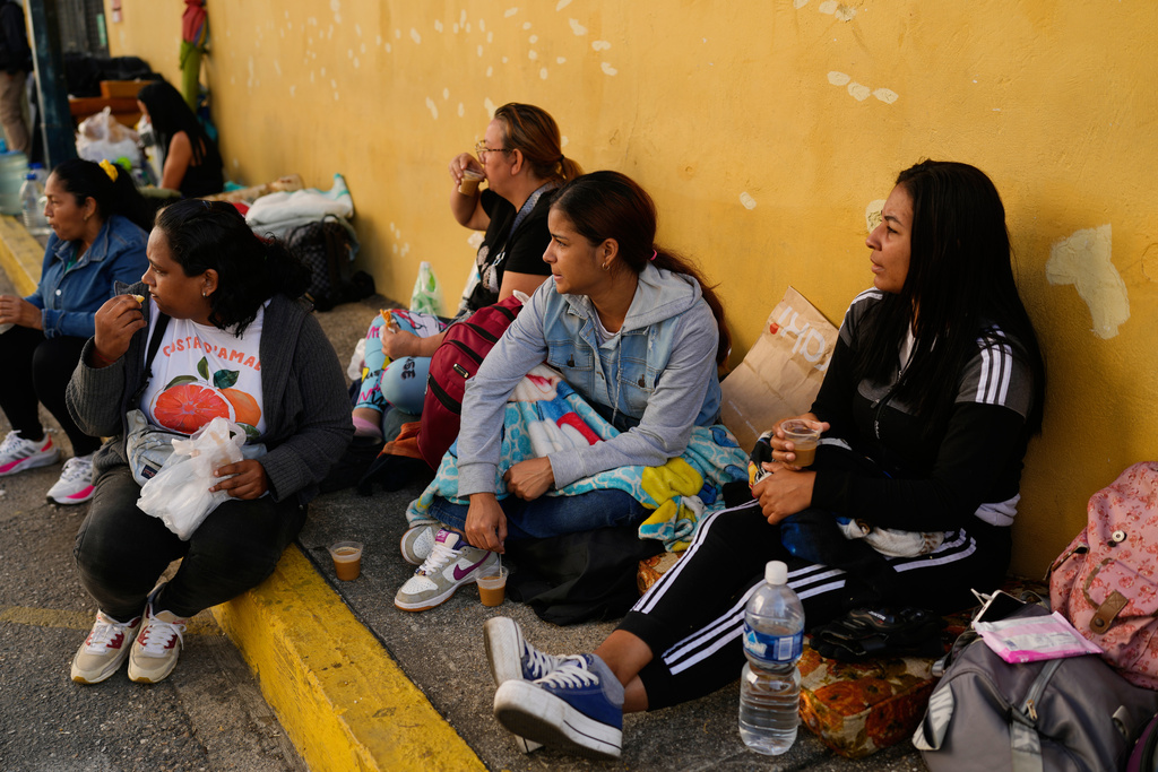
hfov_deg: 54.4
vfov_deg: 37.9
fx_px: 1126
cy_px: 386
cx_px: 579
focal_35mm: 35
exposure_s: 1/640
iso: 50
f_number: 2.5
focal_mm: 35
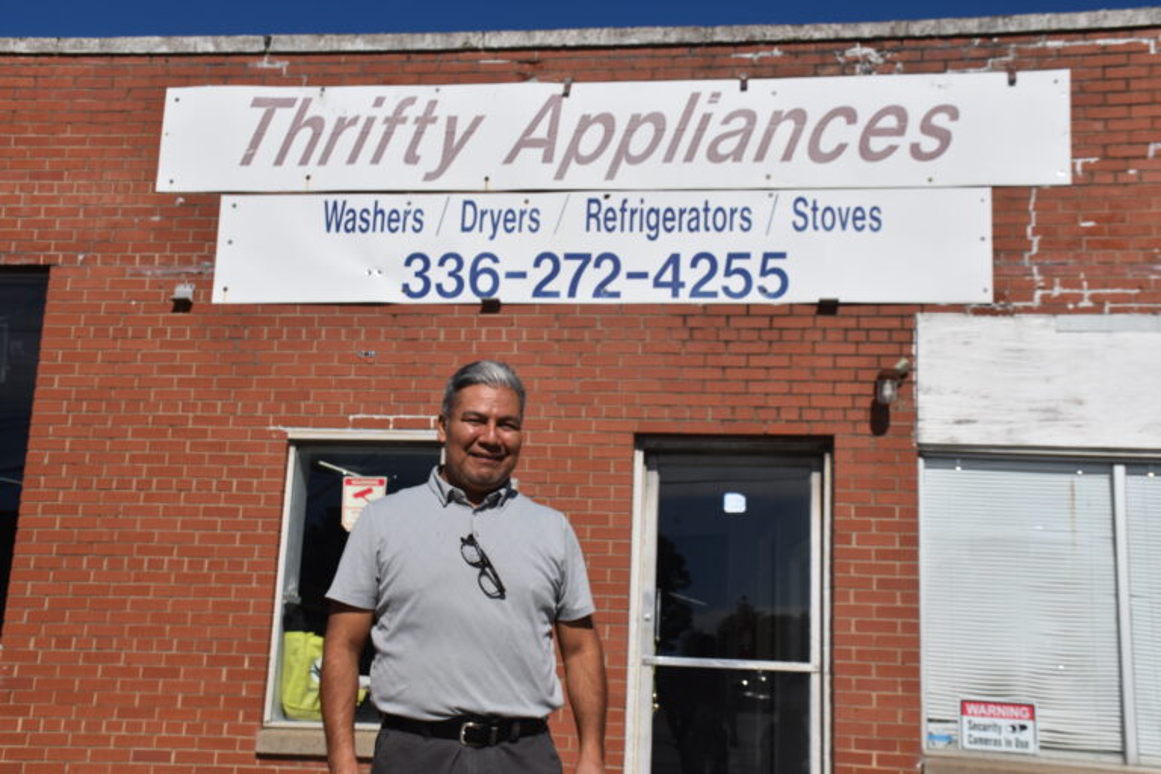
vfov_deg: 29.9
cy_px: 387
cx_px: 580
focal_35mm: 45
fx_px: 1451
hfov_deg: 43.6
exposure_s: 1/1000
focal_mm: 30
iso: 200
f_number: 10
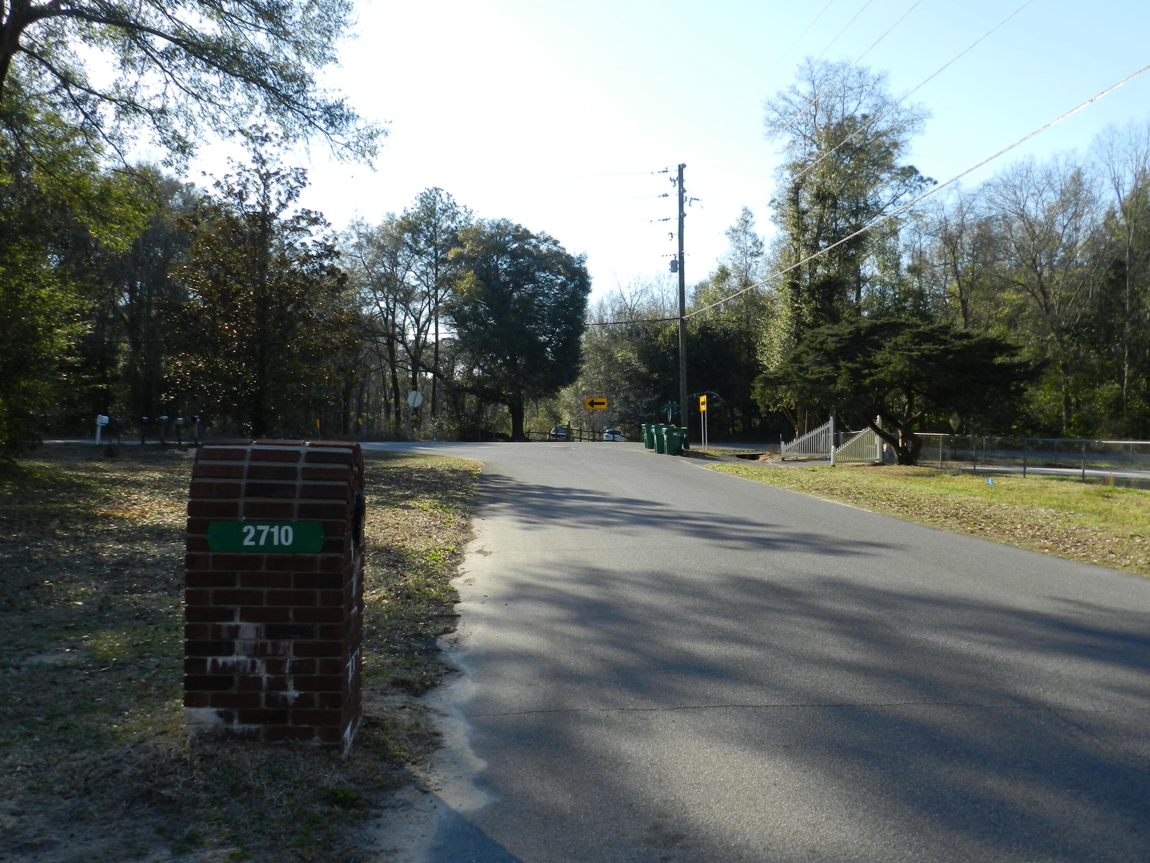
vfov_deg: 44.2
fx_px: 1063
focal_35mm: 32
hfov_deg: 56.8
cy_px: 432
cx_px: 575
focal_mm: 5.6
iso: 160
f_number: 3.7
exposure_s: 1/800
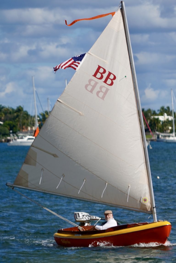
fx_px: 1760
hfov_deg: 5.7
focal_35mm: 240
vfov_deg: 8.6
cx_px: 88
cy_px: 132
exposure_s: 1/2000
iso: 250
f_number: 6.3
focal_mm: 240
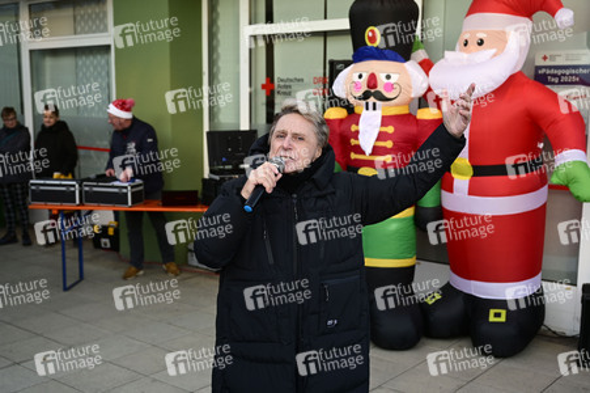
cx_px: 295
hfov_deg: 48.5
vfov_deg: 33.4
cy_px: 196
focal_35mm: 40
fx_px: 655
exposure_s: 1/200
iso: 400
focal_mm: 40
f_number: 4
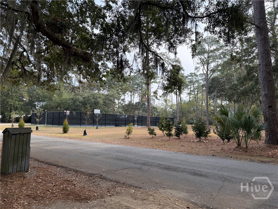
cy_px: 104
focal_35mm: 24
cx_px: 139
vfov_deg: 56.8
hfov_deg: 71.6
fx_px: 193
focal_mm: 6.76
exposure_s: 1/1122
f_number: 1.78
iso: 100
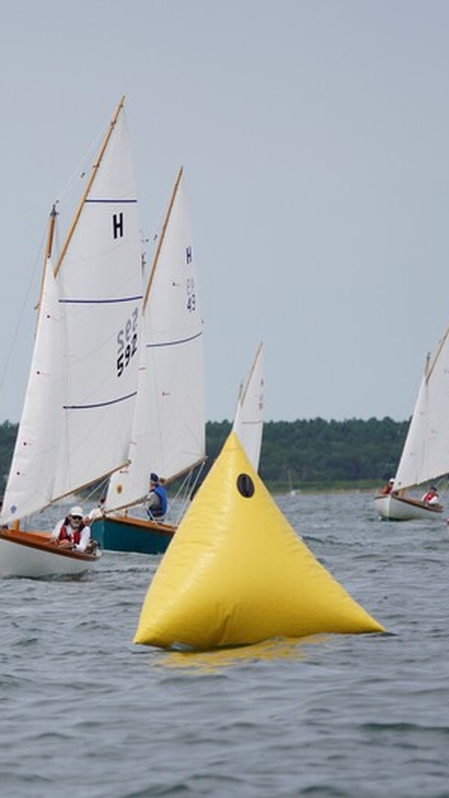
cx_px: -71
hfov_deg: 2.8
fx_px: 9041
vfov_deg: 5.1
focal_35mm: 427
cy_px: 398
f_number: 5.6
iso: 160
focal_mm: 180
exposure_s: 1/1250
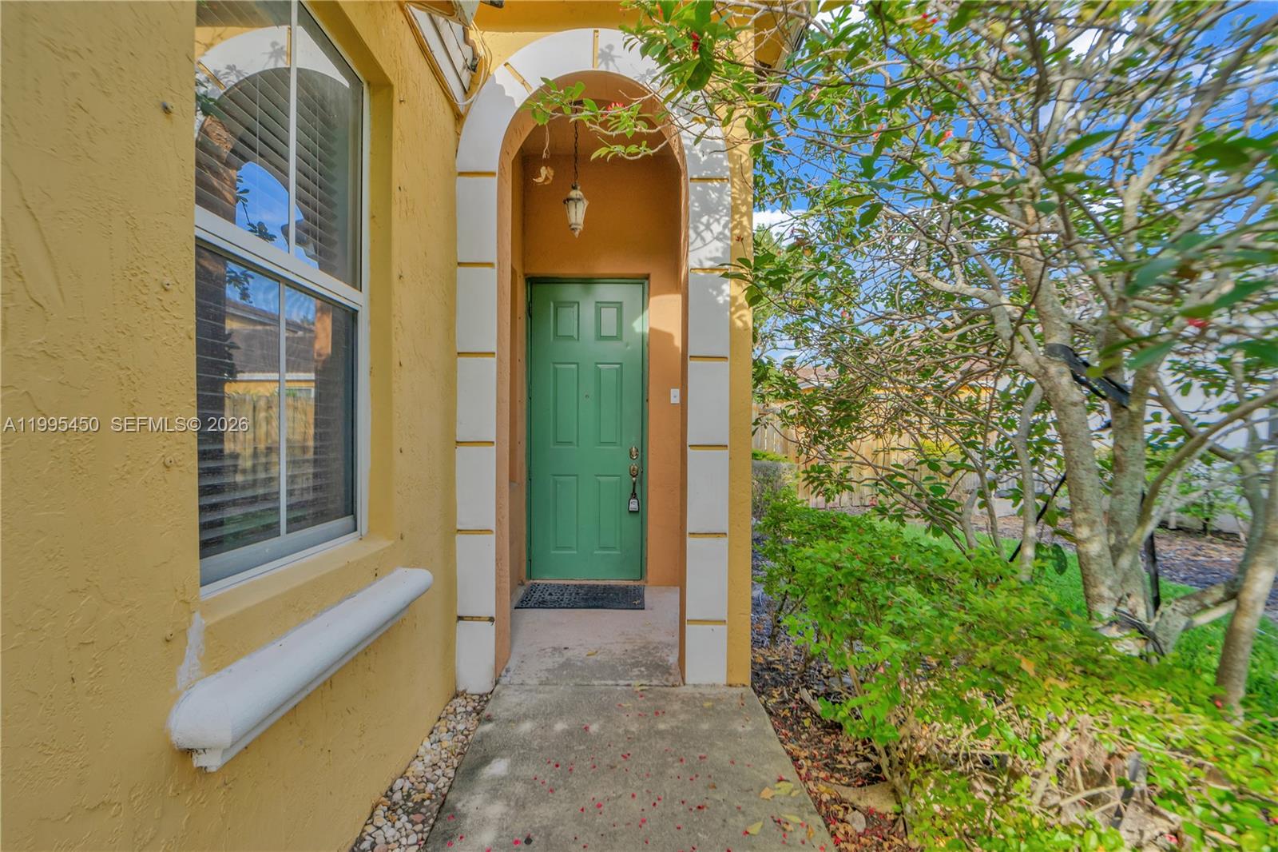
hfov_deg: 96.7
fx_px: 568
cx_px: 639
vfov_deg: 73.7
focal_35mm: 16
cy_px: 426
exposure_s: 1/250
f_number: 8
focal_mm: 16
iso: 400
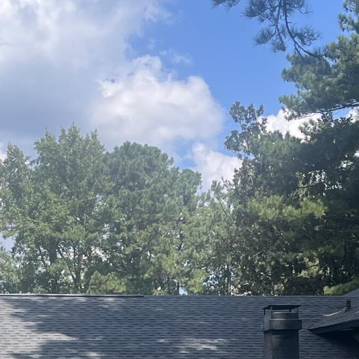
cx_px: 100
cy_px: 417
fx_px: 1209
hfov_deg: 16.8
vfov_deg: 16.3
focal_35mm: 103
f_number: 1.6
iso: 50
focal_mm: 5.1
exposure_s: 1/1721
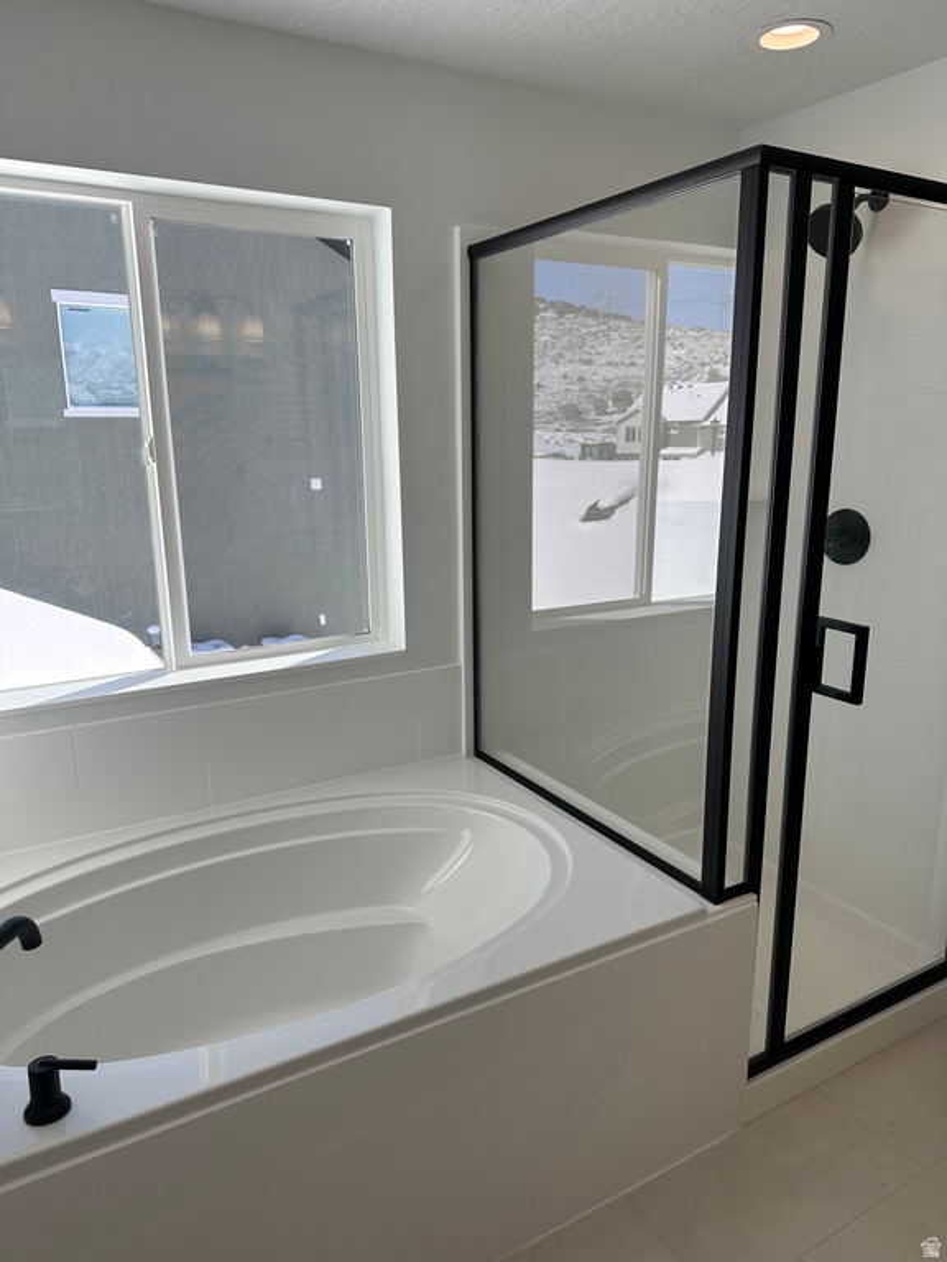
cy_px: 631
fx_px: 875
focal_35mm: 24
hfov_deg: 56.8
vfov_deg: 71.6
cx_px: 474
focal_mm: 6.86
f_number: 1.78
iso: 80
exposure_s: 1/1721
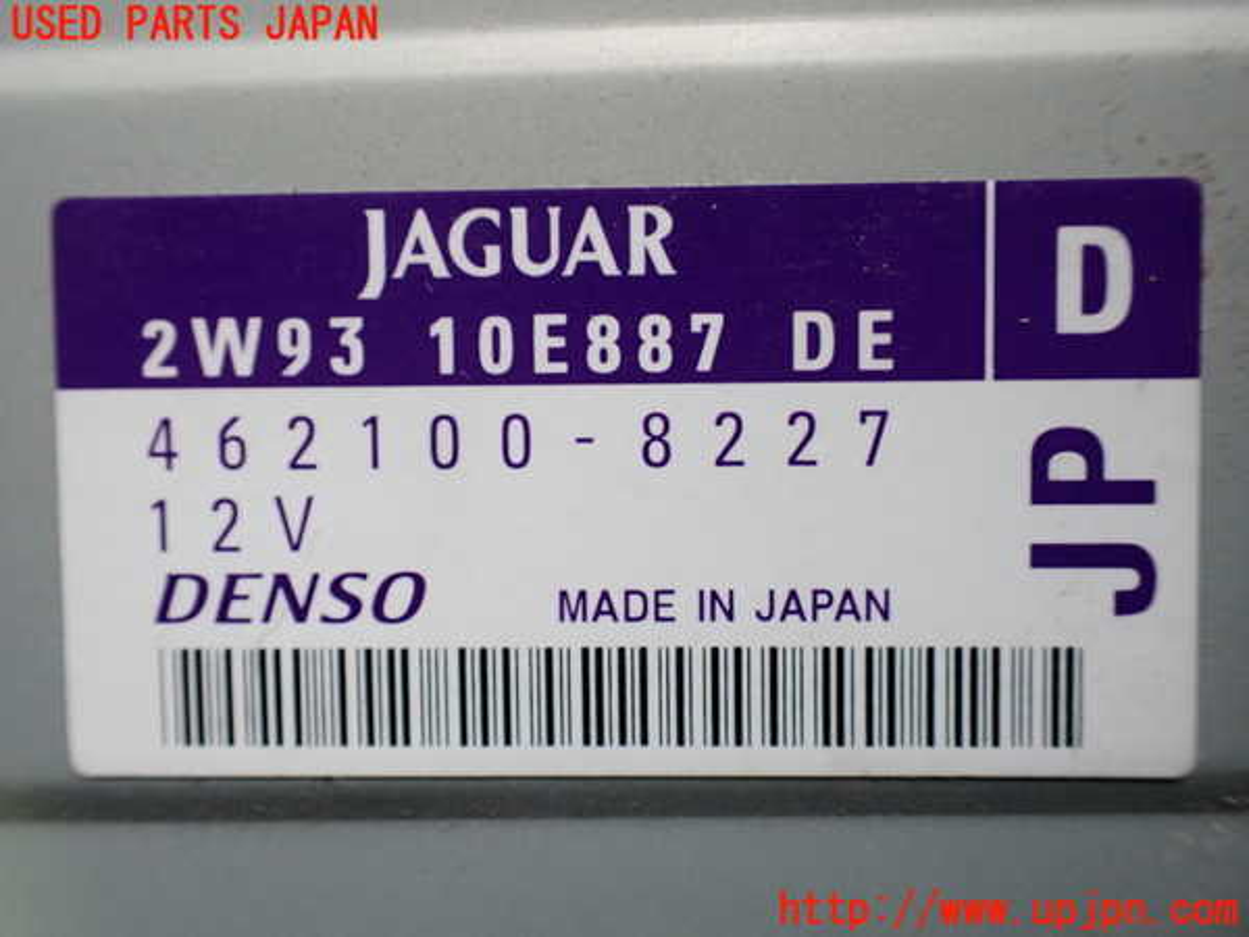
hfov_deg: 60.0
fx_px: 1082
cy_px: 468
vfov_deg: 46.8
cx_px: 624
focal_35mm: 30
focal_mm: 5.4
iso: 400
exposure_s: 1/125
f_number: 2.3
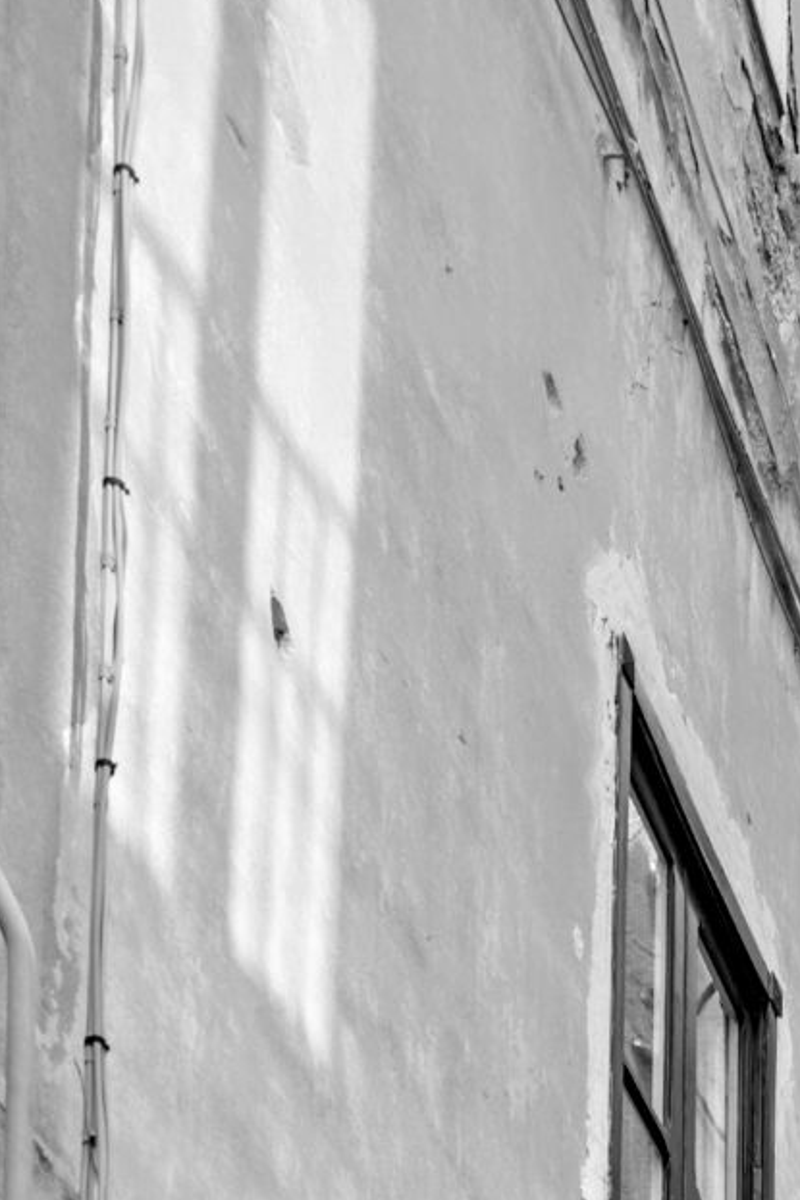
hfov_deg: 14.4
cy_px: 1913
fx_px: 3068
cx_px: 922
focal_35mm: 92
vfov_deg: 18.9
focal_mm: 28
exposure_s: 1/160
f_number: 5.6
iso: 100
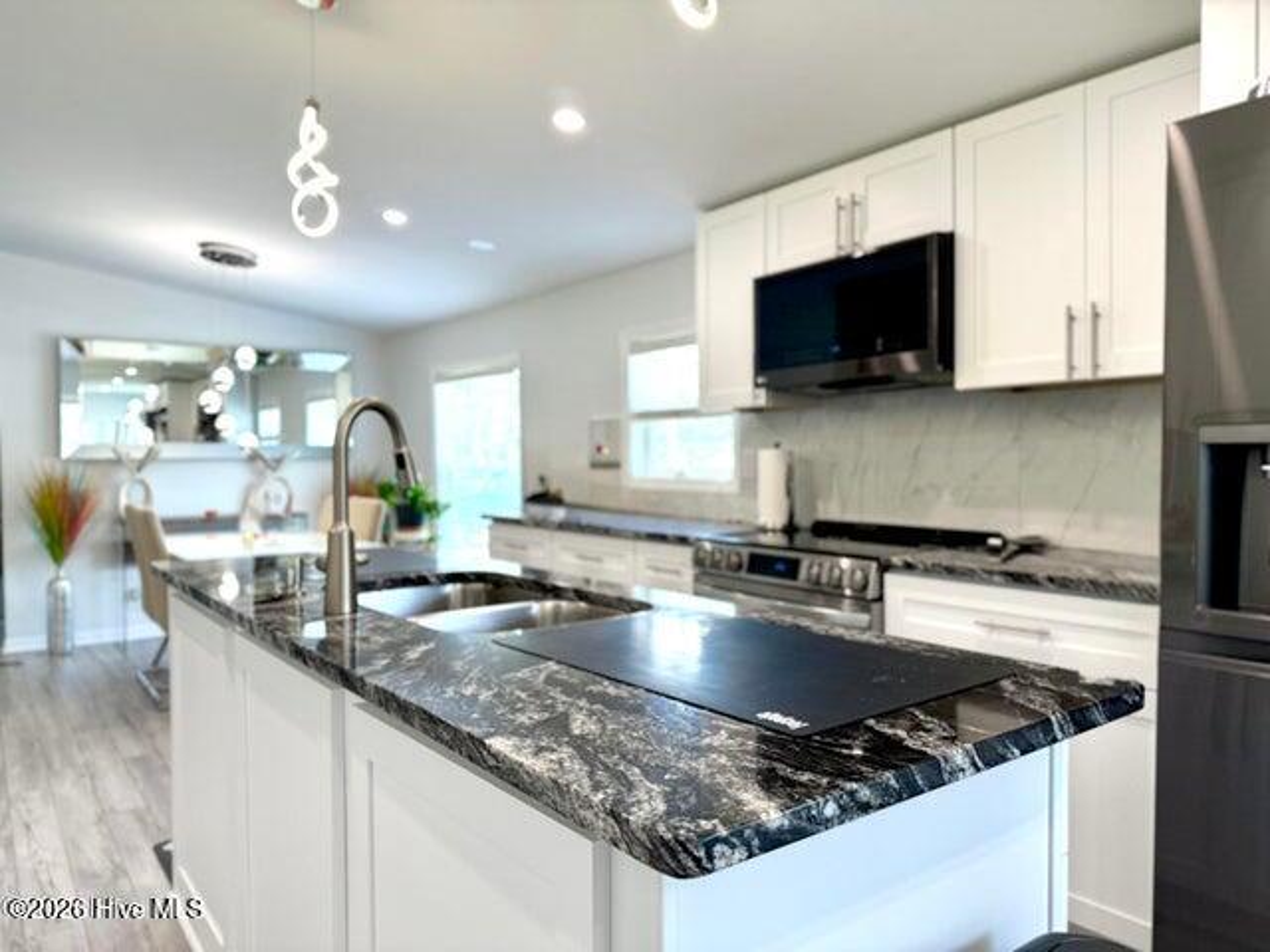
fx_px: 881
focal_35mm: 24
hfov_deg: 71.6
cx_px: 635
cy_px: 476
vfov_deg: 56.8
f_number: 1.78
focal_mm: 6.76
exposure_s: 1/170
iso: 125
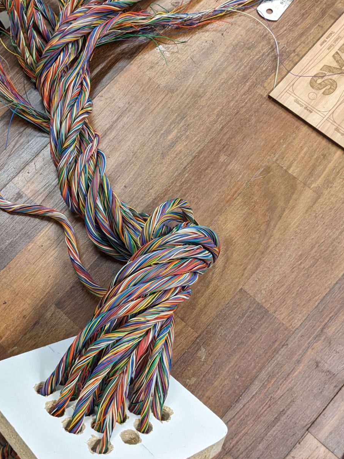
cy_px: 209
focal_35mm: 45
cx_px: 89
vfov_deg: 42.0
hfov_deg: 31.7
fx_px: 596
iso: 321
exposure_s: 1/120
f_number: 1.73
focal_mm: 4.38
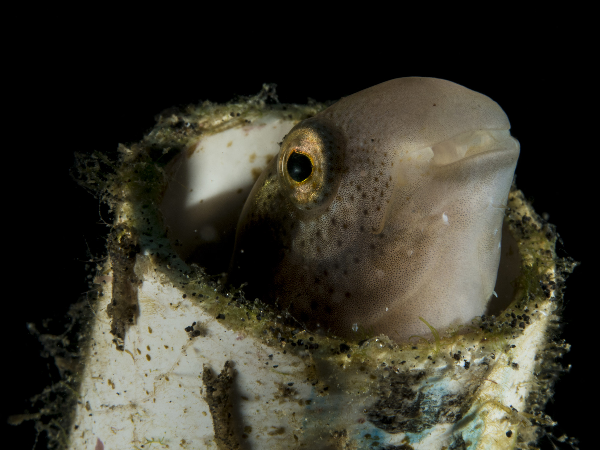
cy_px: 196
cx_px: 275
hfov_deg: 13.6
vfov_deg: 10.2
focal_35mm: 145
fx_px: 2514
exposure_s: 1/250
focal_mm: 60
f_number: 18
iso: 200
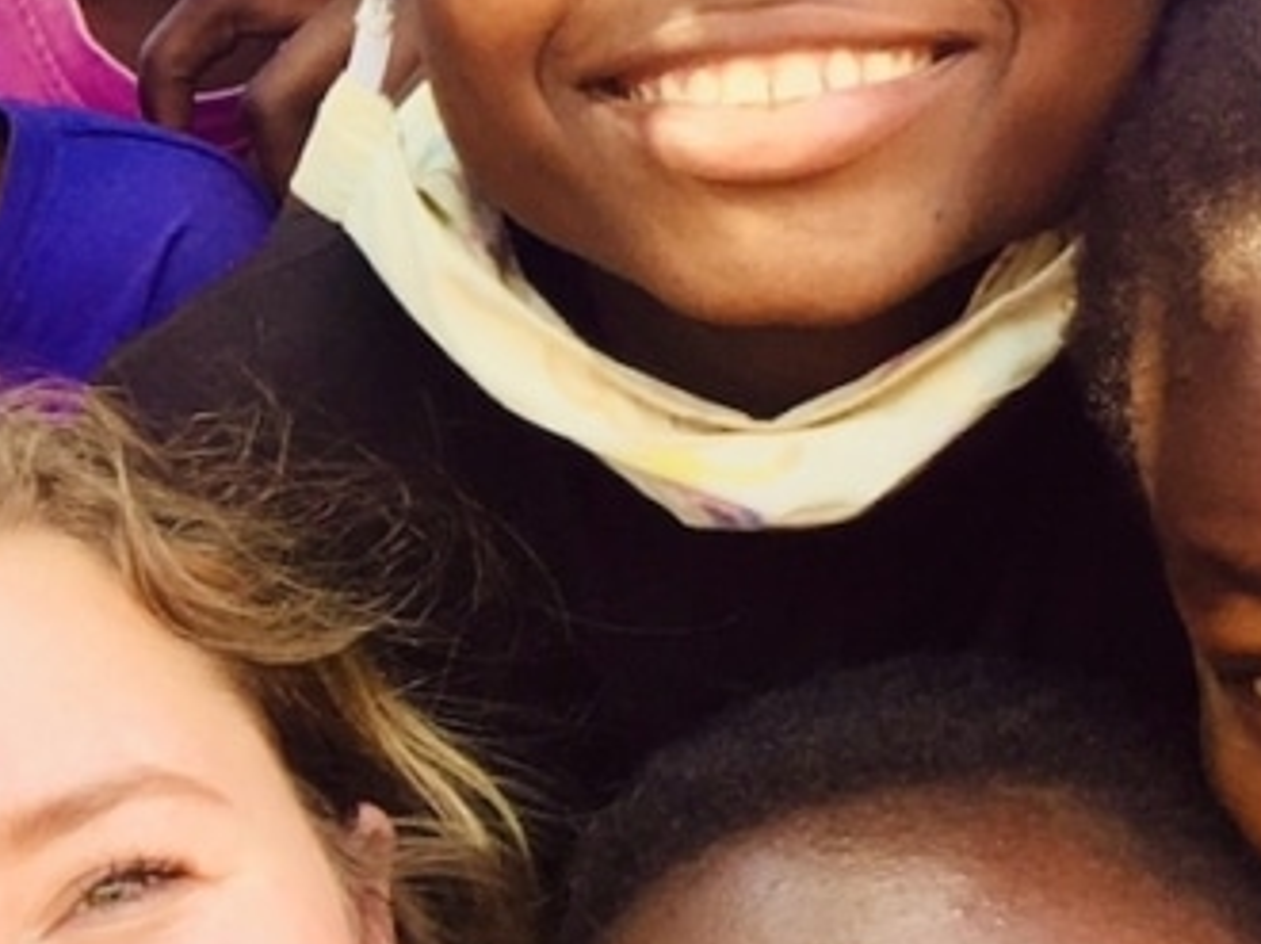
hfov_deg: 21.8
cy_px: 1055
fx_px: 3276
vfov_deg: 15.9
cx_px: 569
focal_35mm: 90
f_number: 2.2
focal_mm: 4.15
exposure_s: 1/100
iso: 32
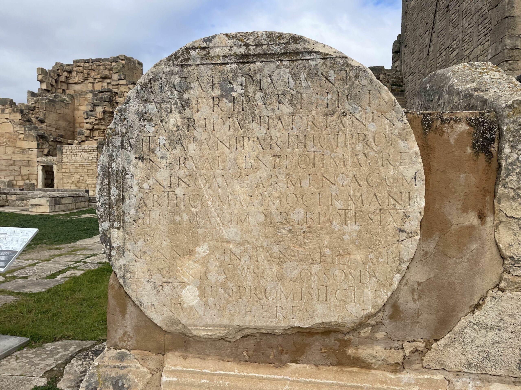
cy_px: 195
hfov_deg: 67.3
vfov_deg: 53.1
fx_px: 391
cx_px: 260
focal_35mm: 26
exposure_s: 1/3509
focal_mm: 4.2
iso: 32
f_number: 1.6
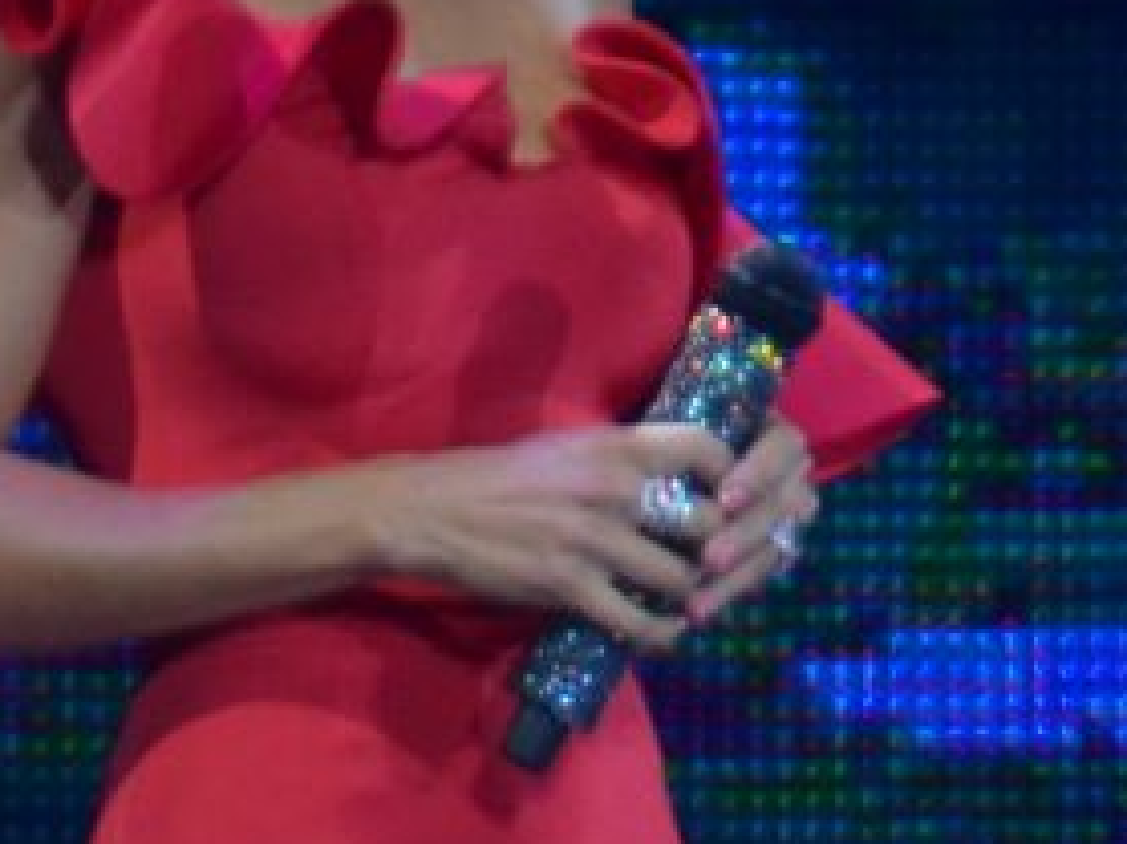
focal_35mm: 2121
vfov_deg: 0.7
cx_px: 247
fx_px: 68994
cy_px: 12
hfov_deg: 0.9
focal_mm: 200
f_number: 5.6
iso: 800
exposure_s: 1/125
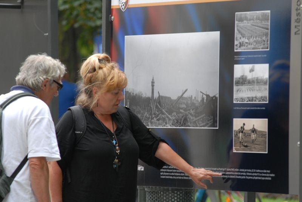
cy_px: 101
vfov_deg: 4.6
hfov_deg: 6.9
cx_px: 151
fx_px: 2520
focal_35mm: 300
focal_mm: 200
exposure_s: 1/160
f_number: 4.5
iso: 400
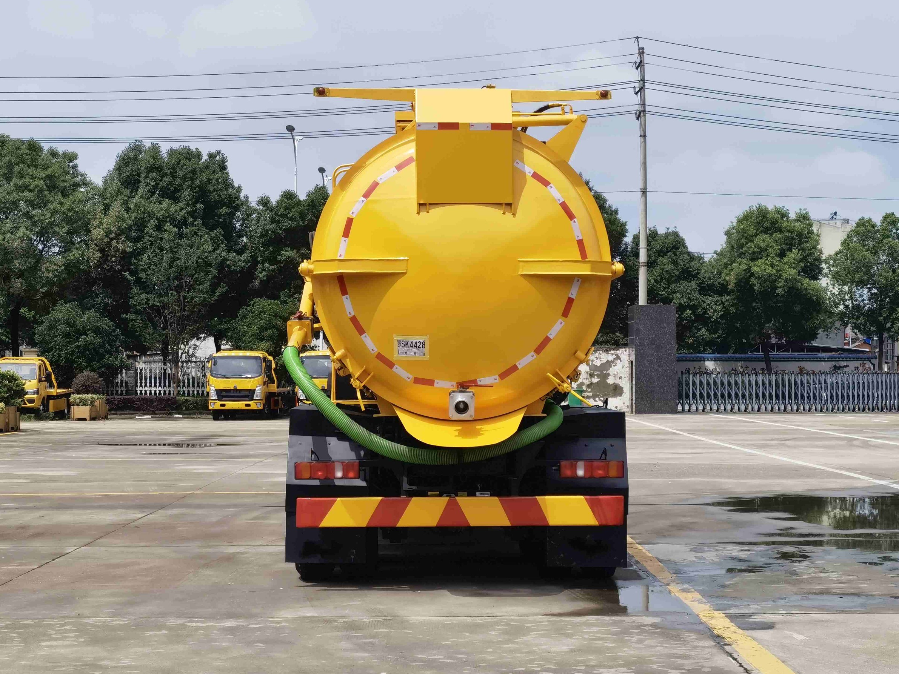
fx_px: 1870
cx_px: 467
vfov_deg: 20.4
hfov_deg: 27.0
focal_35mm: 72
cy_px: 333
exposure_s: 1/6250
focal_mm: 6.67
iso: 50
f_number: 1.9
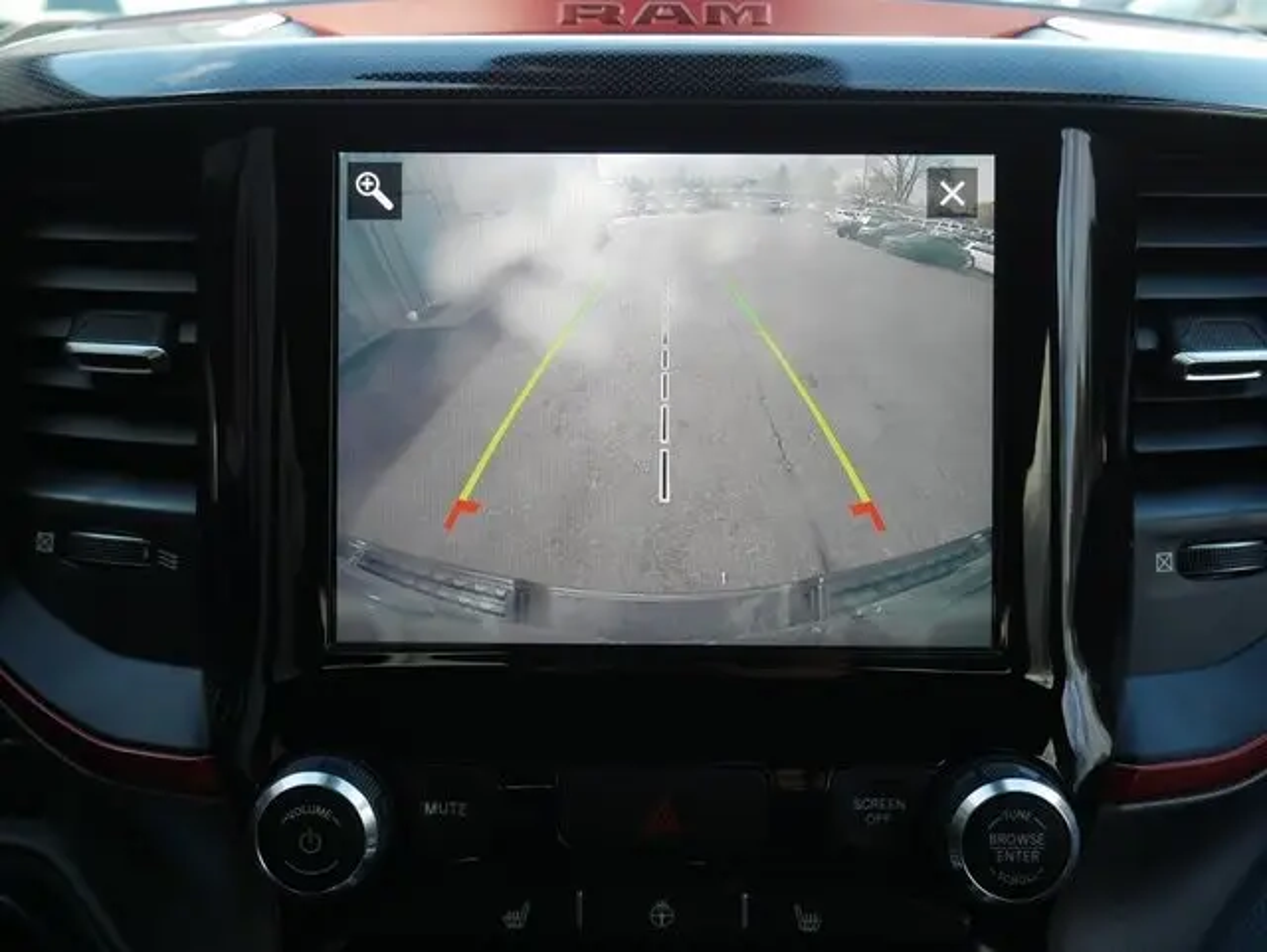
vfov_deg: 34.4
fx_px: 1538
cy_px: 476
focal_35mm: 42
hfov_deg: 44.8
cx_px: 634
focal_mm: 21
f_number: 5
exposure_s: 1/60
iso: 250
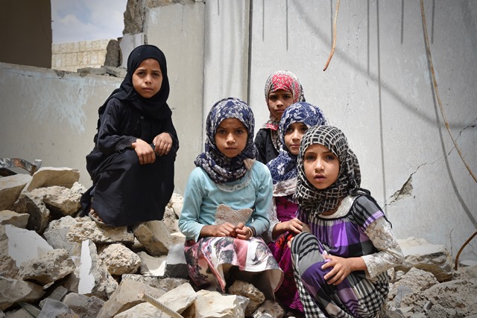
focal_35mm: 52
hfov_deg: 38.2
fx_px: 689
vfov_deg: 26.0
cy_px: 159
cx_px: 238
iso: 400
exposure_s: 1/400
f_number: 10
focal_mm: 52
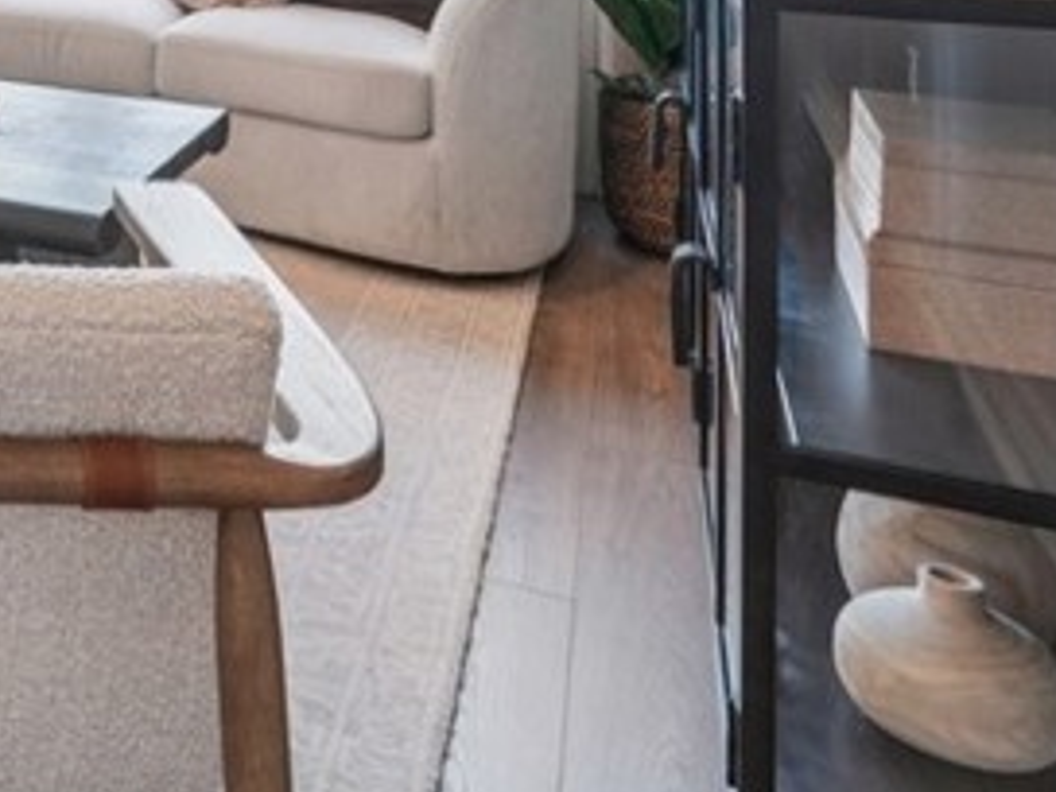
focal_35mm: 47
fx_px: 1434
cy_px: -338
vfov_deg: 25.0
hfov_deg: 30.7
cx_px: -353
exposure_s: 1/30
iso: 200
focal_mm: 13
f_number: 8
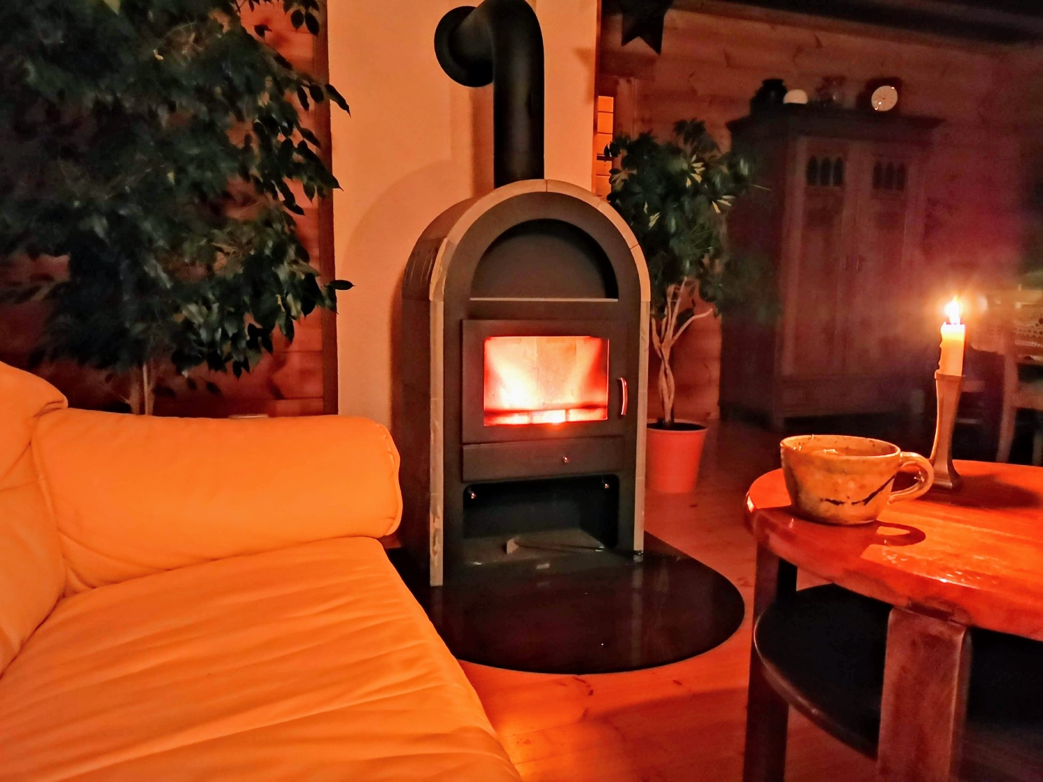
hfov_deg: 65.3
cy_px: 391
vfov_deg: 51.4
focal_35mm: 27
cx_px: 522
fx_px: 814
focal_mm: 5.58
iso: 1600
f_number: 1.8
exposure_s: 5
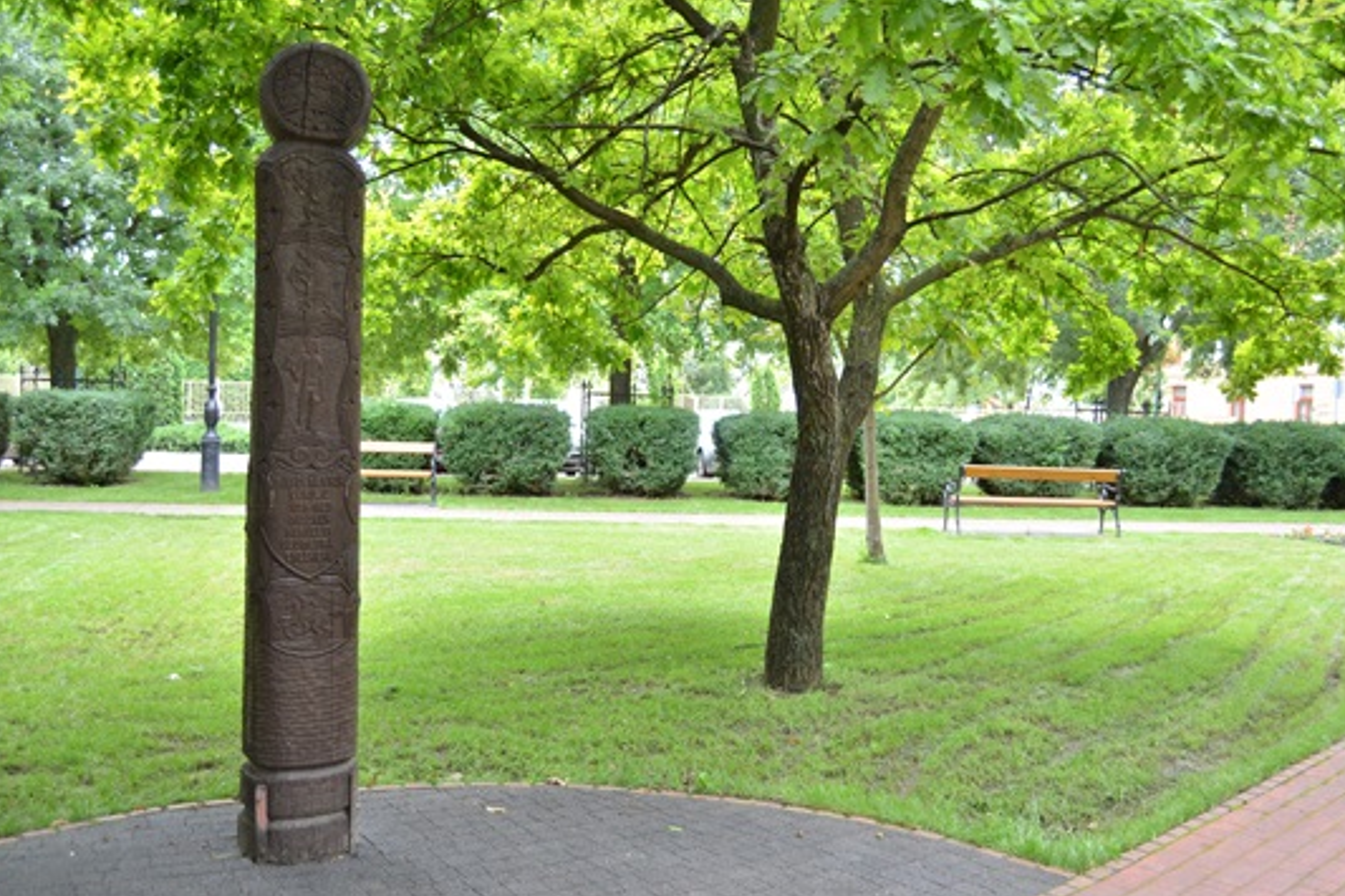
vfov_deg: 38.9
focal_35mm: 34
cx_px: 661
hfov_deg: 55.8
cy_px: 452
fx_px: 1270
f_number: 4
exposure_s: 1/320
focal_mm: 22
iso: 500
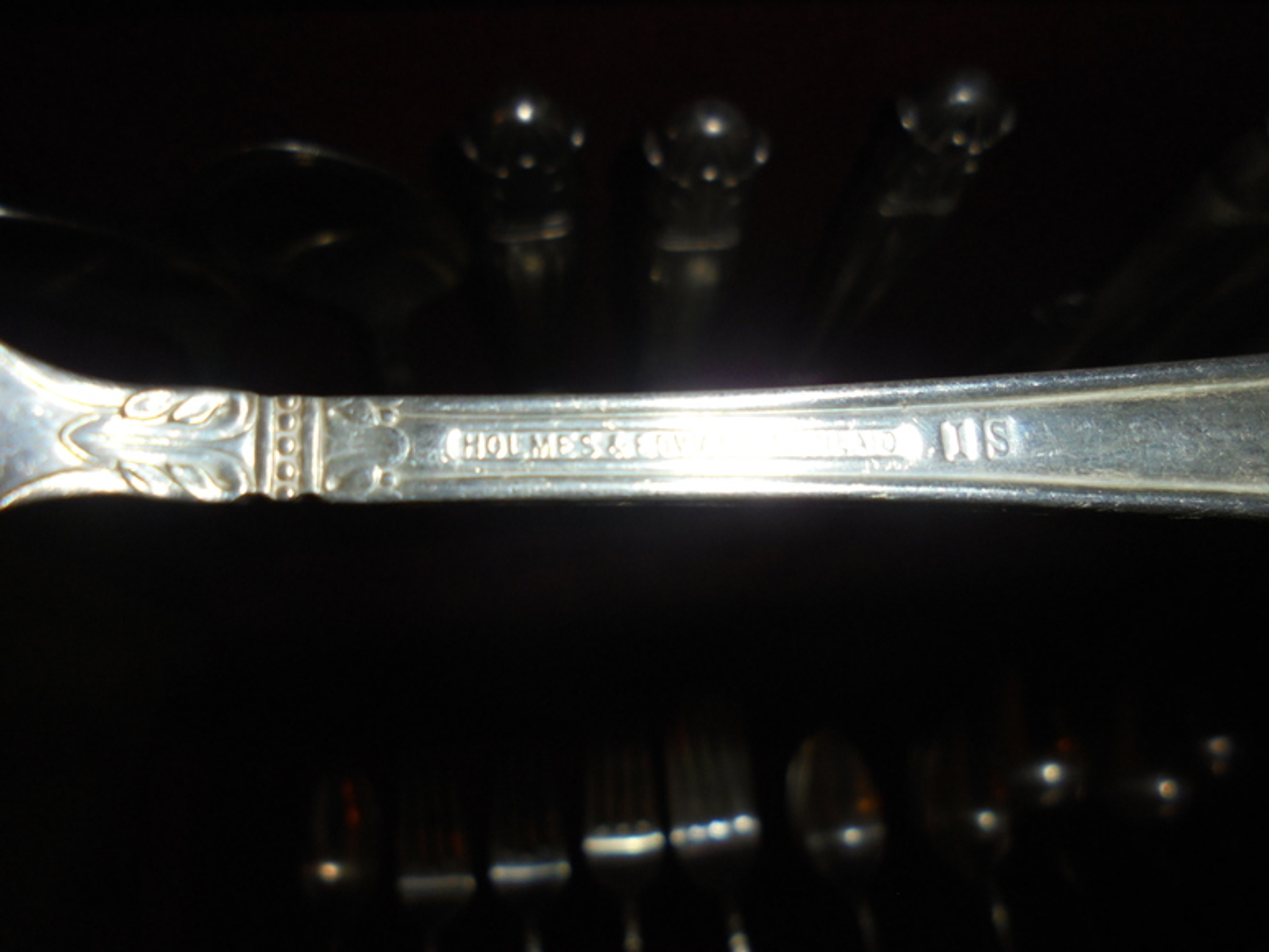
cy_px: 476
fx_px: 953
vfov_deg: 53.1
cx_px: 634
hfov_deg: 67.3
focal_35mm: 26
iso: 100
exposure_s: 1/30
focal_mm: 4.6
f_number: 11.5
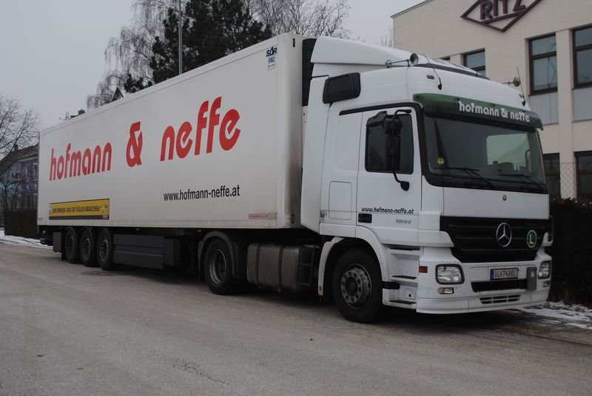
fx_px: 642
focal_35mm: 39
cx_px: 296
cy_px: 198
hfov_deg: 49.5
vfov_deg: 34.3
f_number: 5.6
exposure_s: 1/125
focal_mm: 26
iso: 125
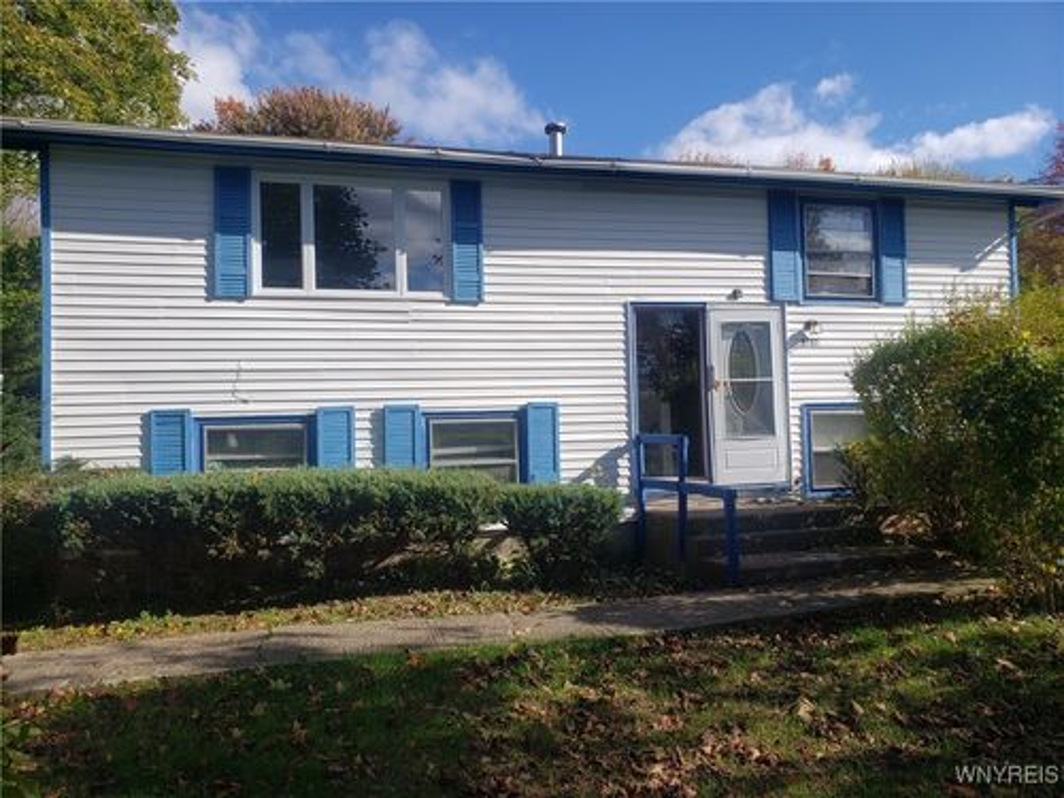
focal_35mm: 26
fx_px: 799
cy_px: 399
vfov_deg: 53.1
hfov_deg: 67.3
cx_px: 532
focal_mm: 4.3
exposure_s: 1/1493
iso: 50
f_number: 2.4
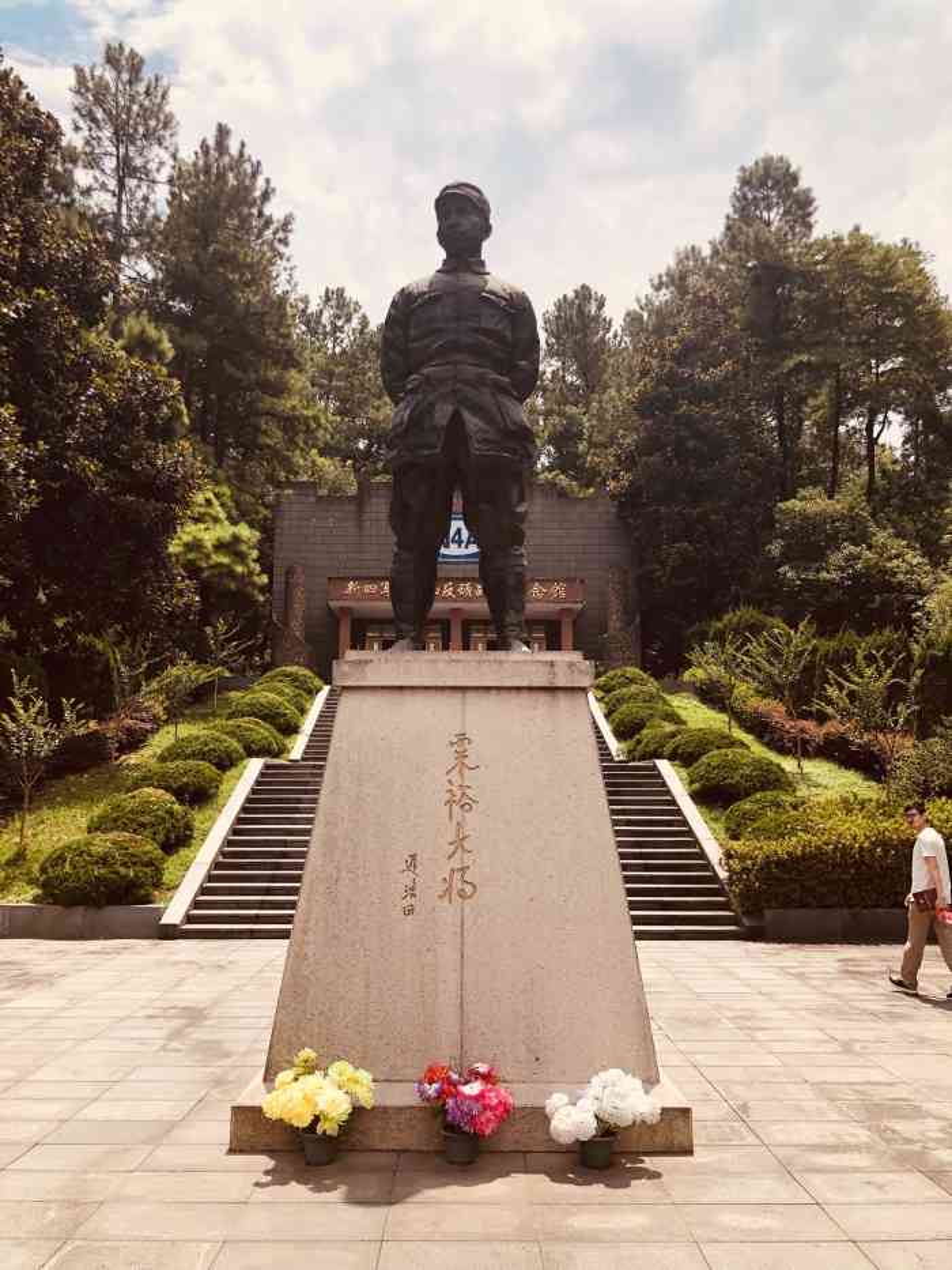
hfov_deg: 49.8
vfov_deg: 63.4
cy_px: 635
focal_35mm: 28
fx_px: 1026
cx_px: 476
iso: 25
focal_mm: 4
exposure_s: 1/2667
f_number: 1.8
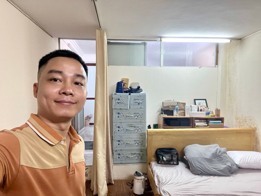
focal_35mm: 23
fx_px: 173
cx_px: 130
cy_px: 98
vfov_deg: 58.9
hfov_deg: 73.9
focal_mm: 2.71
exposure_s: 1/33
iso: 320
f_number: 2.2
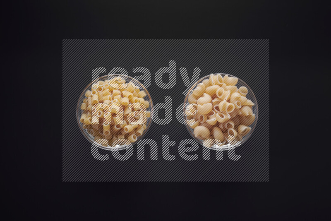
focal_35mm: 50
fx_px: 460
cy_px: 110
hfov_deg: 39.6
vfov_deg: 27.0
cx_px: 166
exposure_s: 1/100
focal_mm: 50
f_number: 8
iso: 100
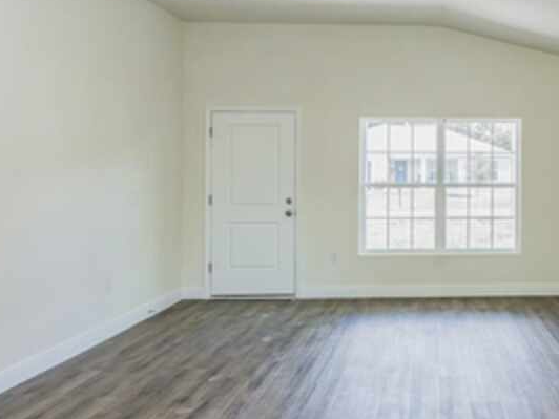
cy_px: 180
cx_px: 458
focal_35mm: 37
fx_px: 597
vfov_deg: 38.6
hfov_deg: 47.1
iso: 400
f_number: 8
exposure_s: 1/20
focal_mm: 16
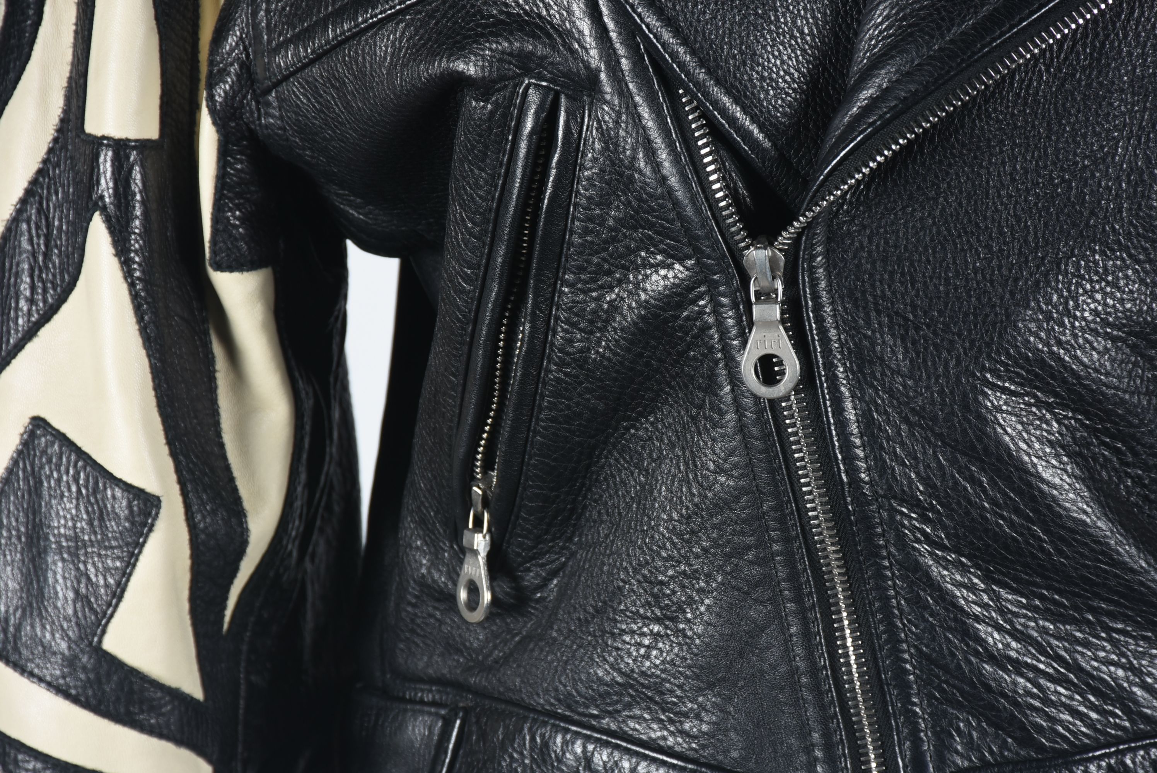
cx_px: 578
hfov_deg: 9.8
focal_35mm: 210
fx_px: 6754
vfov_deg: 6.6
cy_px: 386
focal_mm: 140
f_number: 10
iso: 200
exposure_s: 1/125
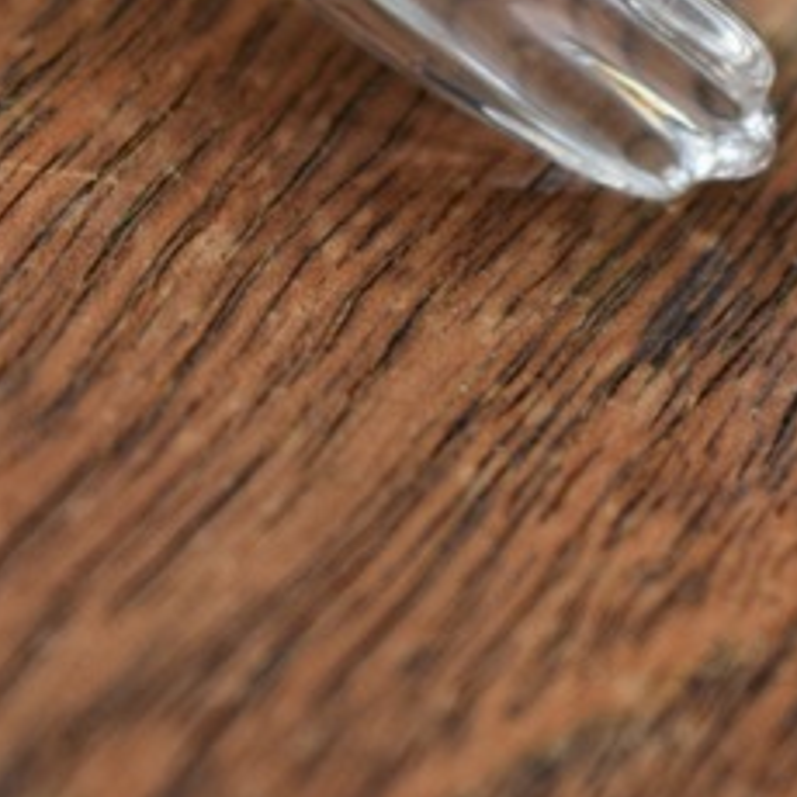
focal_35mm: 305
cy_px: -123
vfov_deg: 5.7
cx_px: 381
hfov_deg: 5.7
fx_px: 7941
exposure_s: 1/60
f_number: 5.6
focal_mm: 55
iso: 800
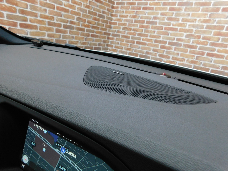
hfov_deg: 73.9
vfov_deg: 58.9
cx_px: 114
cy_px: 86
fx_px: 151
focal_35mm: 23
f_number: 3
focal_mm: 4
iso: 400
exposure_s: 1/30
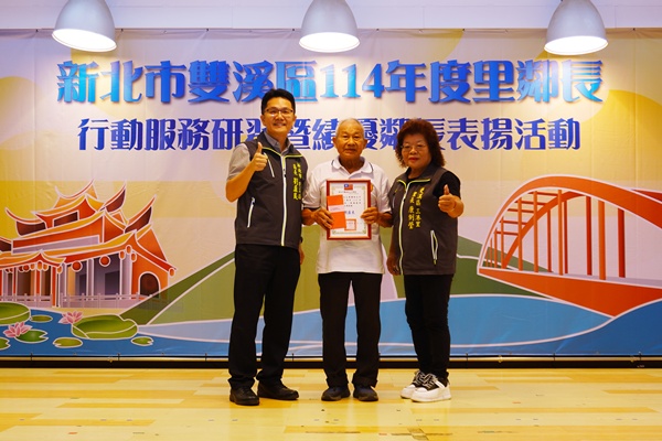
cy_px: 220
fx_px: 690
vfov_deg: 35.5
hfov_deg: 51.3
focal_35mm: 38
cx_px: 331
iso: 100
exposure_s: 1/60
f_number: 4.5
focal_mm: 25
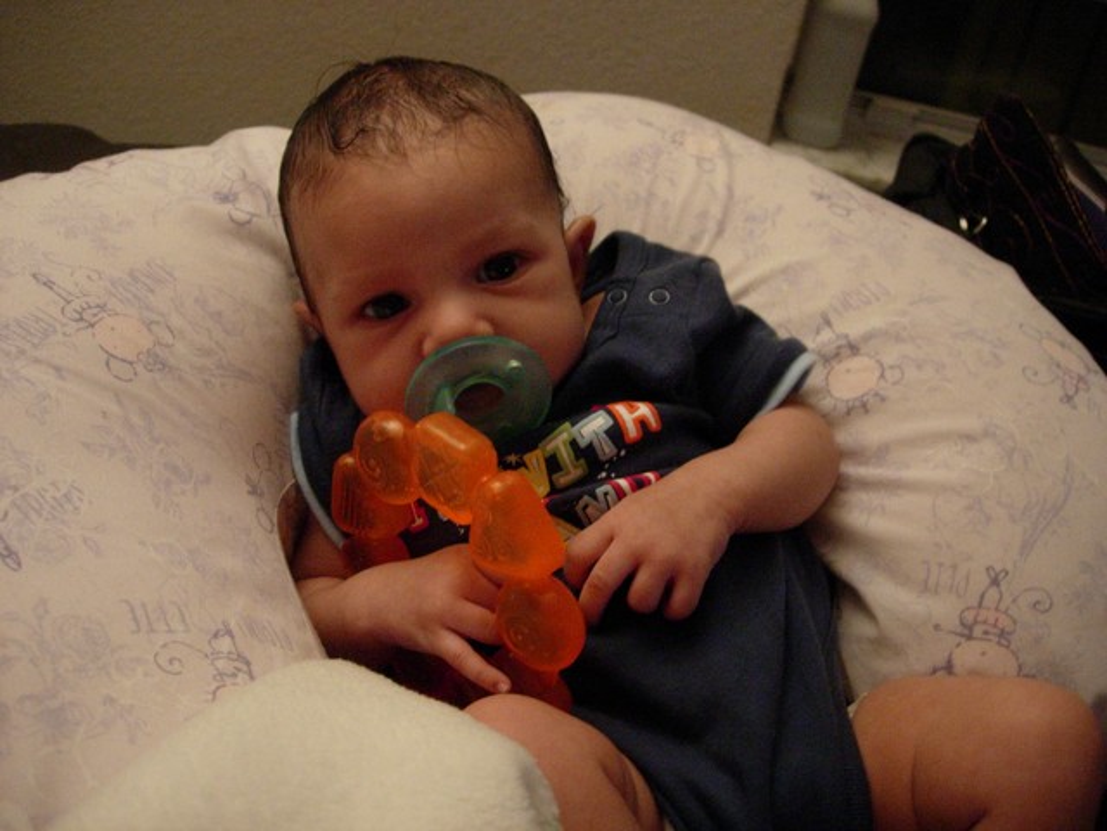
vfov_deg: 37.7
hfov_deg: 49.0
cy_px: 416
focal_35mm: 38
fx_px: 1215
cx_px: 554
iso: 400
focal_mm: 7.8
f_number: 2.8
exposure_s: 1/20.1
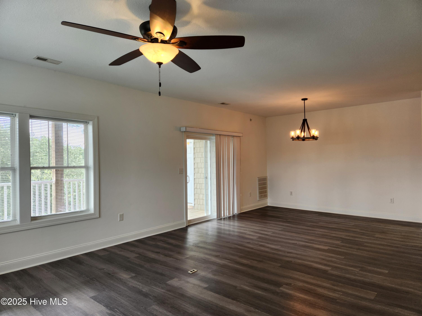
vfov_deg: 58.9
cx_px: 211
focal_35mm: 23
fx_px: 280
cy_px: 158
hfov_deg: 73.9
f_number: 1.8
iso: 80
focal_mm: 5.4
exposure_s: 1/120
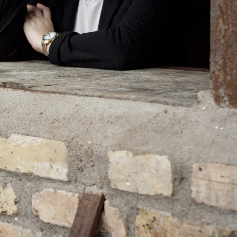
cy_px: 78
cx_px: 53
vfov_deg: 12.1
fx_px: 1115
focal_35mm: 144
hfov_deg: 12.1
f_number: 5.6
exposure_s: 1/180
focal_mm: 55
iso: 800
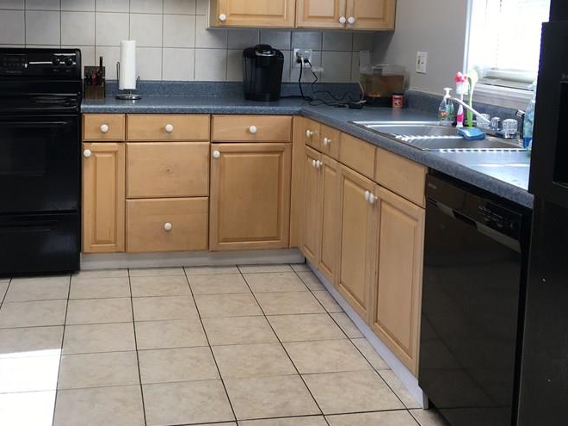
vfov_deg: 31.8
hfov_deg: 41.8
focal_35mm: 45
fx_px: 738
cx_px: 222
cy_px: 126
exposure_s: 1/40
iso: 25
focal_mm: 4.15
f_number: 2.2
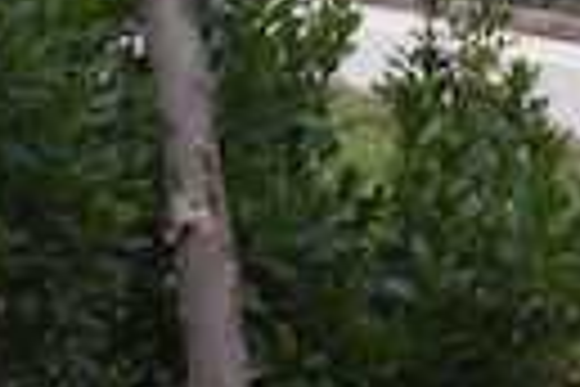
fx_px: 4881
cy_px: -875
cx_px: 1753
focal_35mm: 303
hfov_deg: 6.2
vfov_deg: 4.3
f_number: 5.6
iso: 250
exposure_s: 1/250
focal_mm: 26
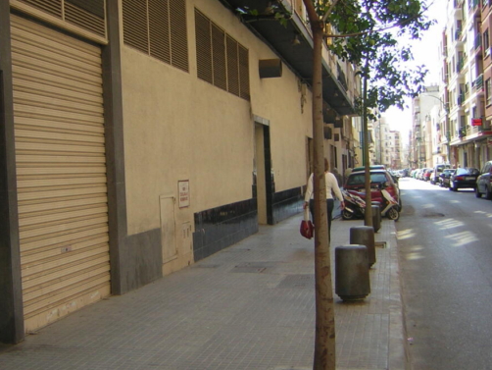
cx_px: 221
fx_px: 711
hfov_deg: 38.1
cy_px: 186
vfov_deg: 29.1
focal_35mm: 50
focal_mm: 5.6
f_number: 2.8
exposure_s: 1/242
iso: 50
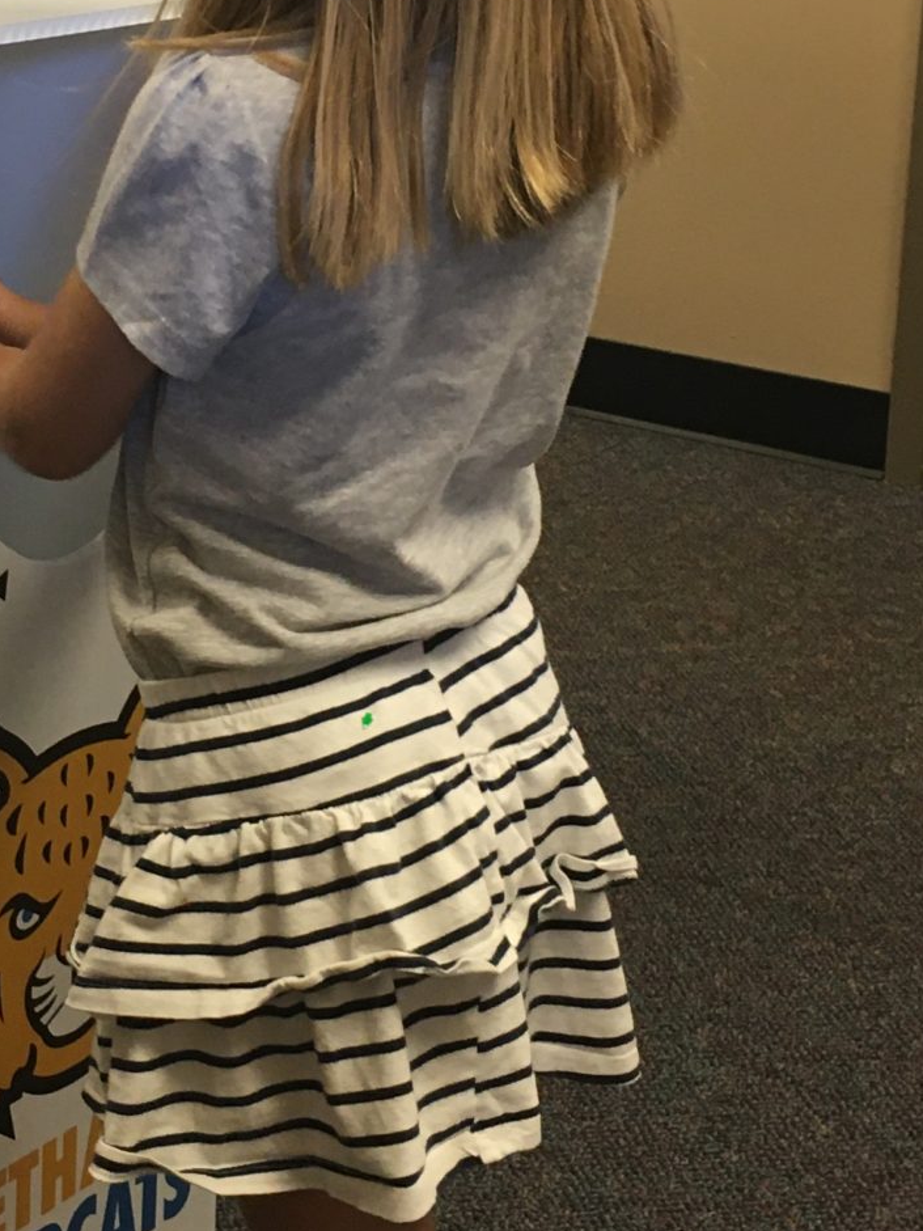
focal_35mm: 79
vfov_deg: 24.5
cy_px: 316
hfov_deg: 18.5
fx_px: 2809
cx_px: 204
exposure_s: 1/30
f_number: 2.2
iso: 100
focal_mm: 4.15
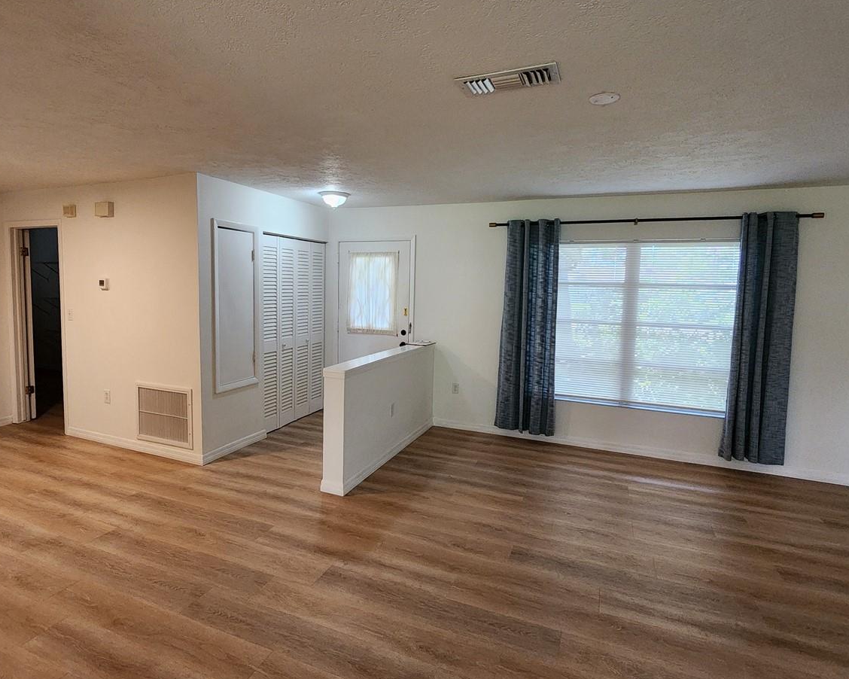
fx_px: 452
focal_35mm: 18
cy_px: 321
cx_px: 387
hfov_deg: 86.2
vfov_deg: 73.7
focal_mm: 2.2
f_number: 2.2
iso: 320
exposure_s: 1/60
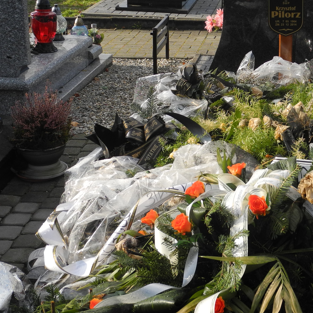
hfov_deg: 25.2
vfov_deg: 26.0
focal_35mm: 66
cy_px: 111
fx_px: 675
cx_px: 288
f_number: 3.2
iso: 100
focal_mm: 8.1
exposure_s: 1/640
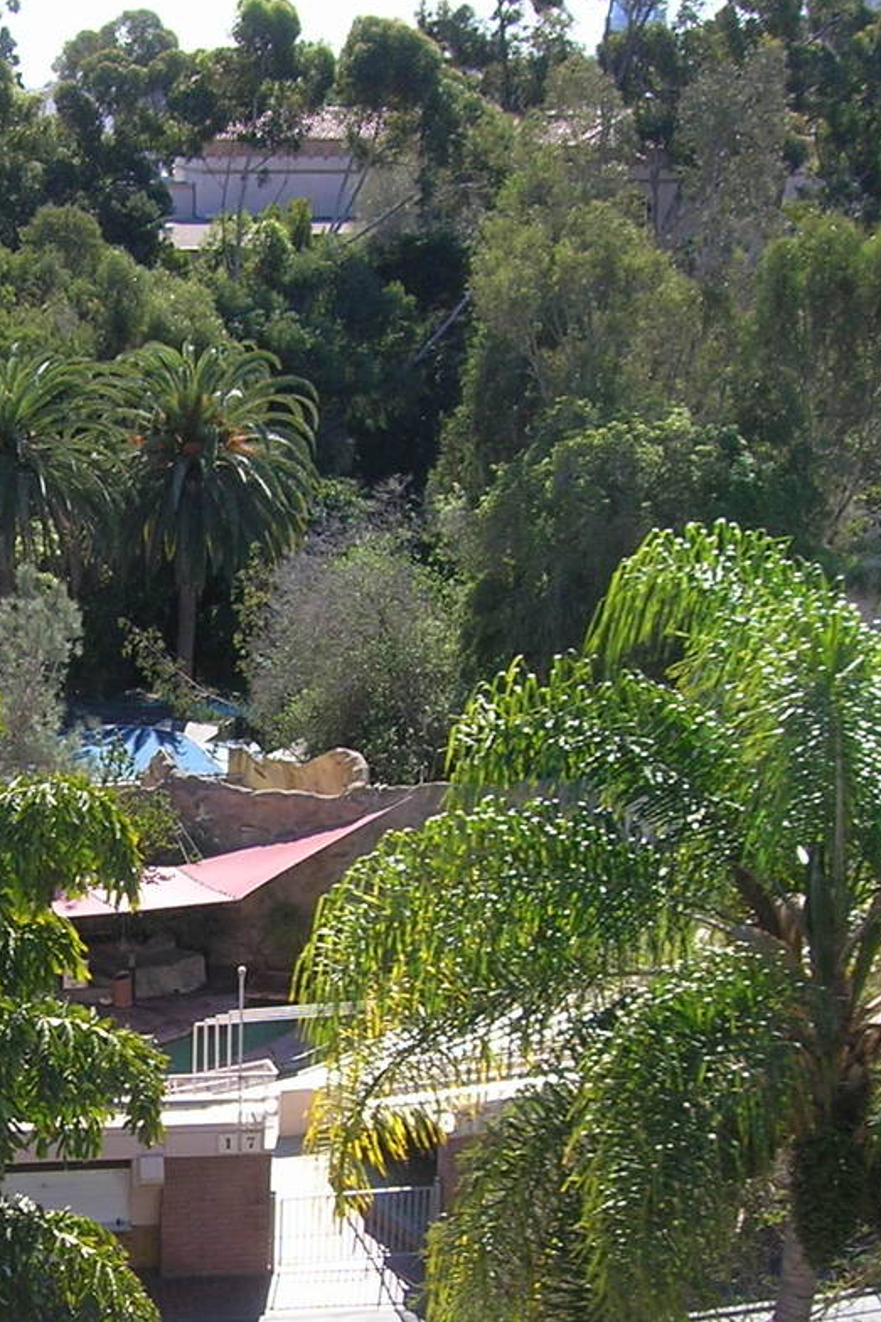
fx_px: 2644
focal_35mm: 72
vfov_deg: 27.8
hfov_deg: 18.5
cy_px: 957
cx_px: 29
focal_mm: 5.7
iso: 50
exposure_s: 1/144
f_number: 4.9
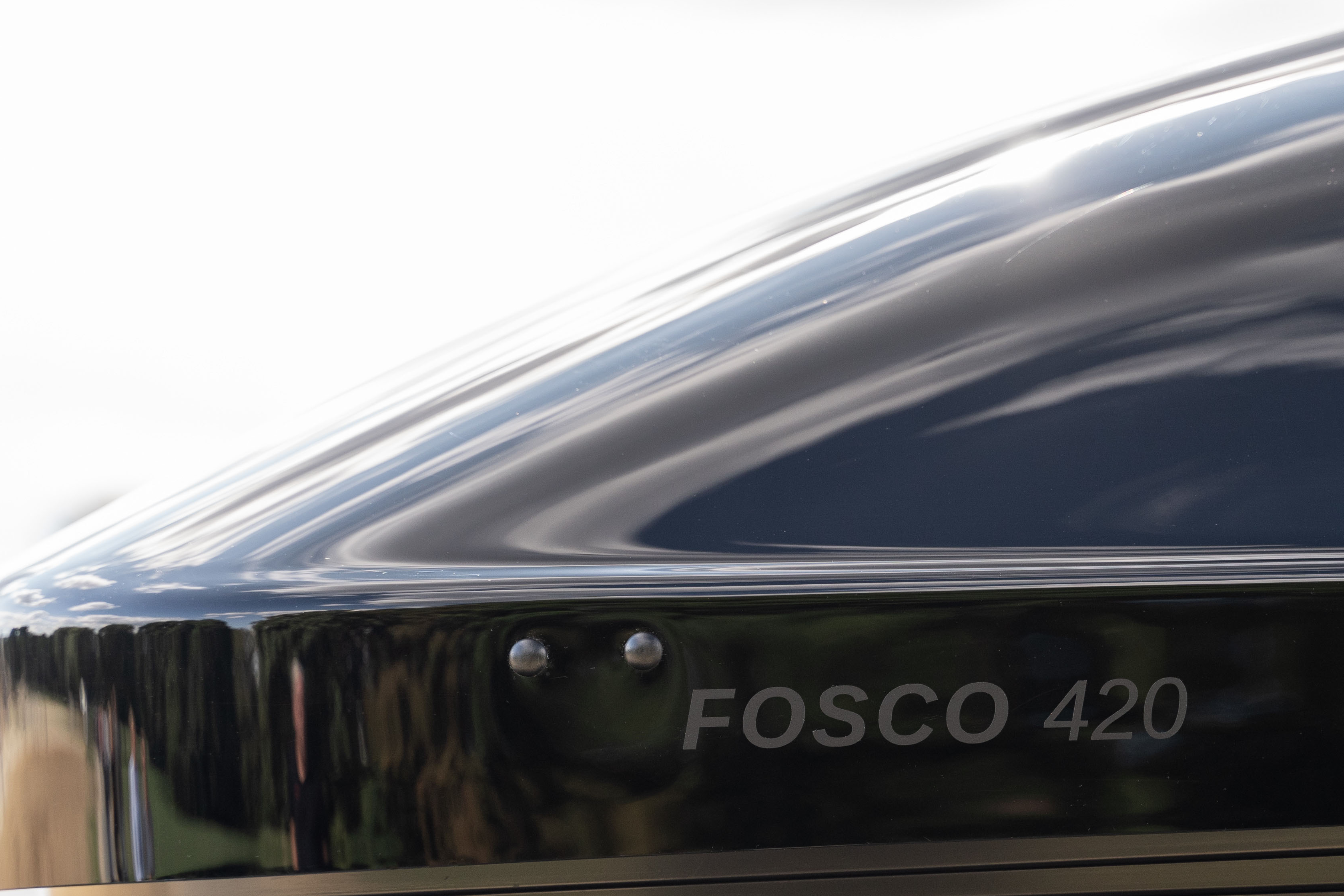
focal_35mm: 134
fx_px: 5003
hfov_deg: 15.3
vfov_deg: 10.2
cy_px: 702
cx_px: 853
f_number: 3.2
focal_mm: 75
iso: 400
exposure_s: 1/320
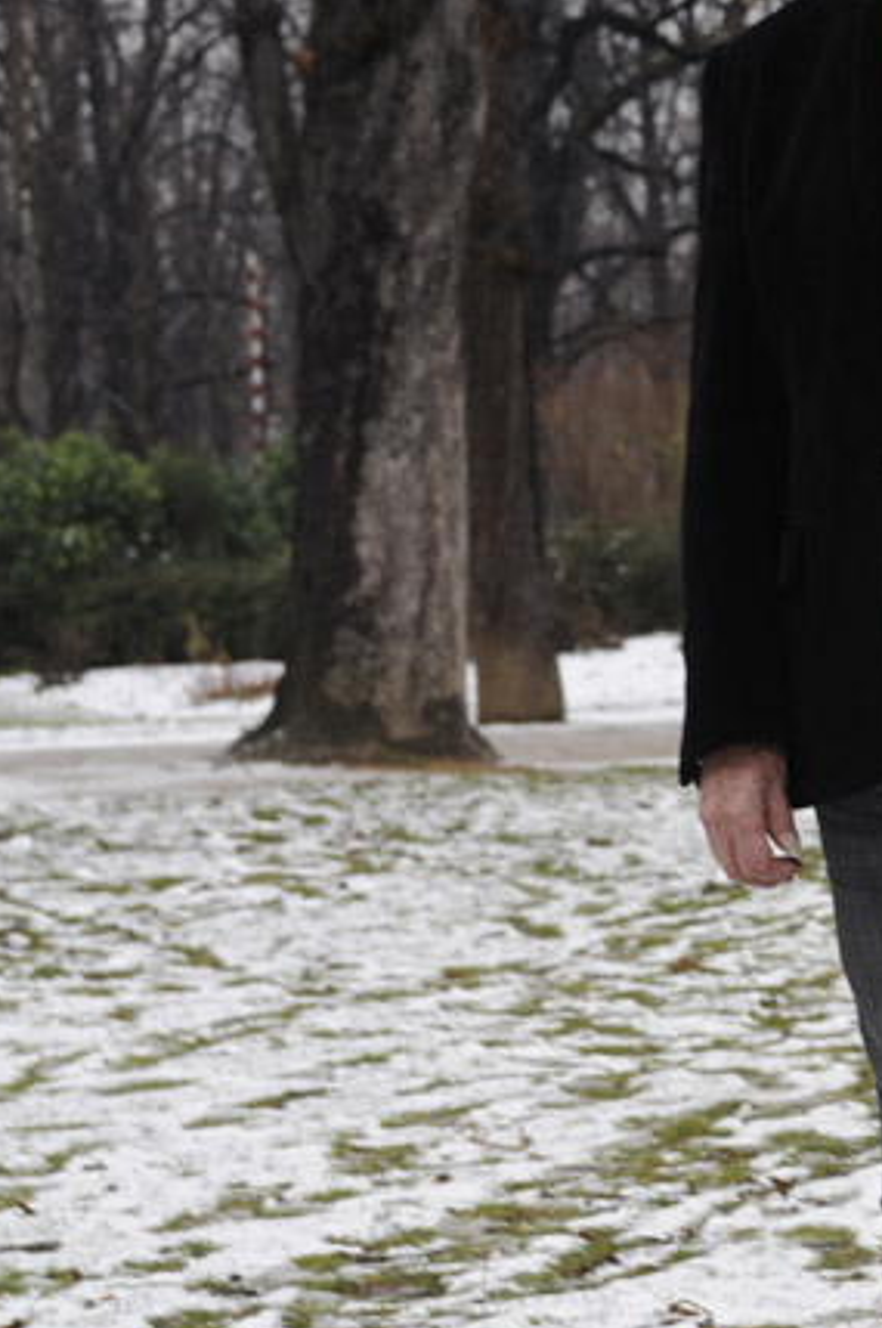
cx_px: 993
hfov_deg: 8.5
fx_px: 5894
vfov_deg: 12.9
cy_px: 712
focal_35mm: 160
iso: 400
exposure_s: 1/80
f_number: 7.1
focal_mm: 70
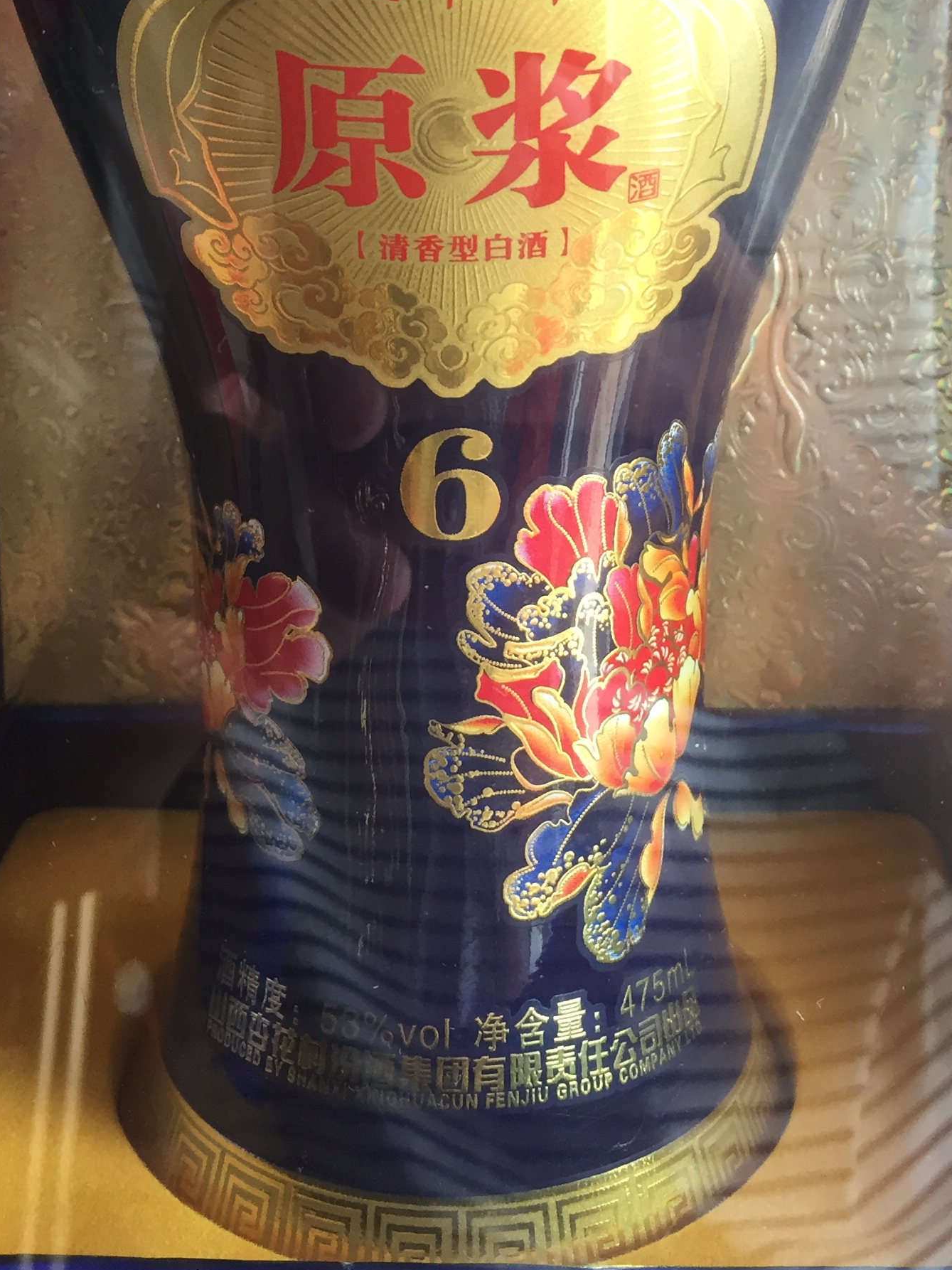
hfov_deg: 27.5
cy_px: 154
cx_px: 446
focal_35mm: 53
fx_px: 1944
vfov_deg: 34.4
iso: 40
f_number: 2.2
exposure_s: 1/33
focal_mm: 4.15
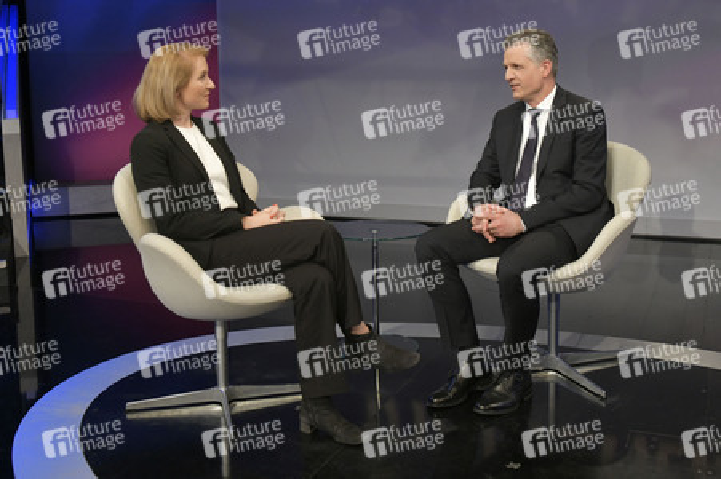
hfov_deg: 58.8
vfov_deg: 41.1
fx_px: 640
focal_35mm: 32
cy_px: 240
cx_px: 360
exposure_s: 1/200
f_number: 5.6
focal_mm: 32
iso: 2000
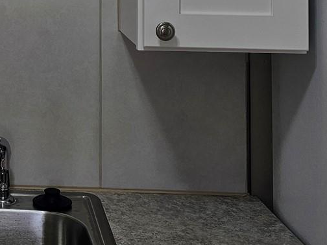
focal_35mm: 73
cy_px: -80
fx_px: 690
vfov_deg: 18.6
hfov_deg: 24.8
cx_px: -32
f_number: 1.7
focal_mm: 6.3
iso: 32
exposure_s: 1/120
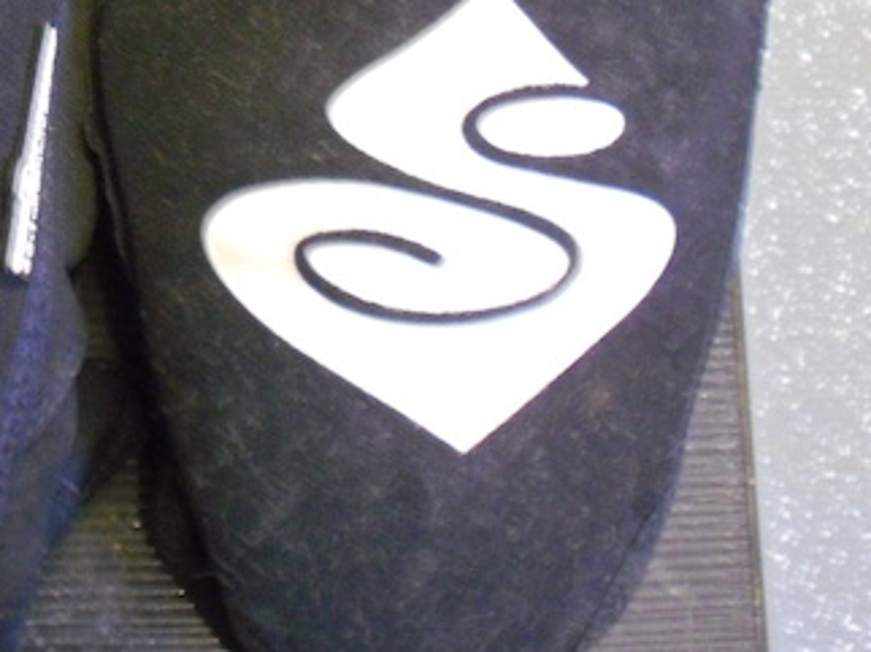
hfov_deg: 21.8
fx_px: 2187
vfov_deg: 16.5
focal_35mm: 87
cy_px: -27
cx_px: 27
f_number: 3
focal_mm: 6.3
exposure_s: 1/5
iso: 400
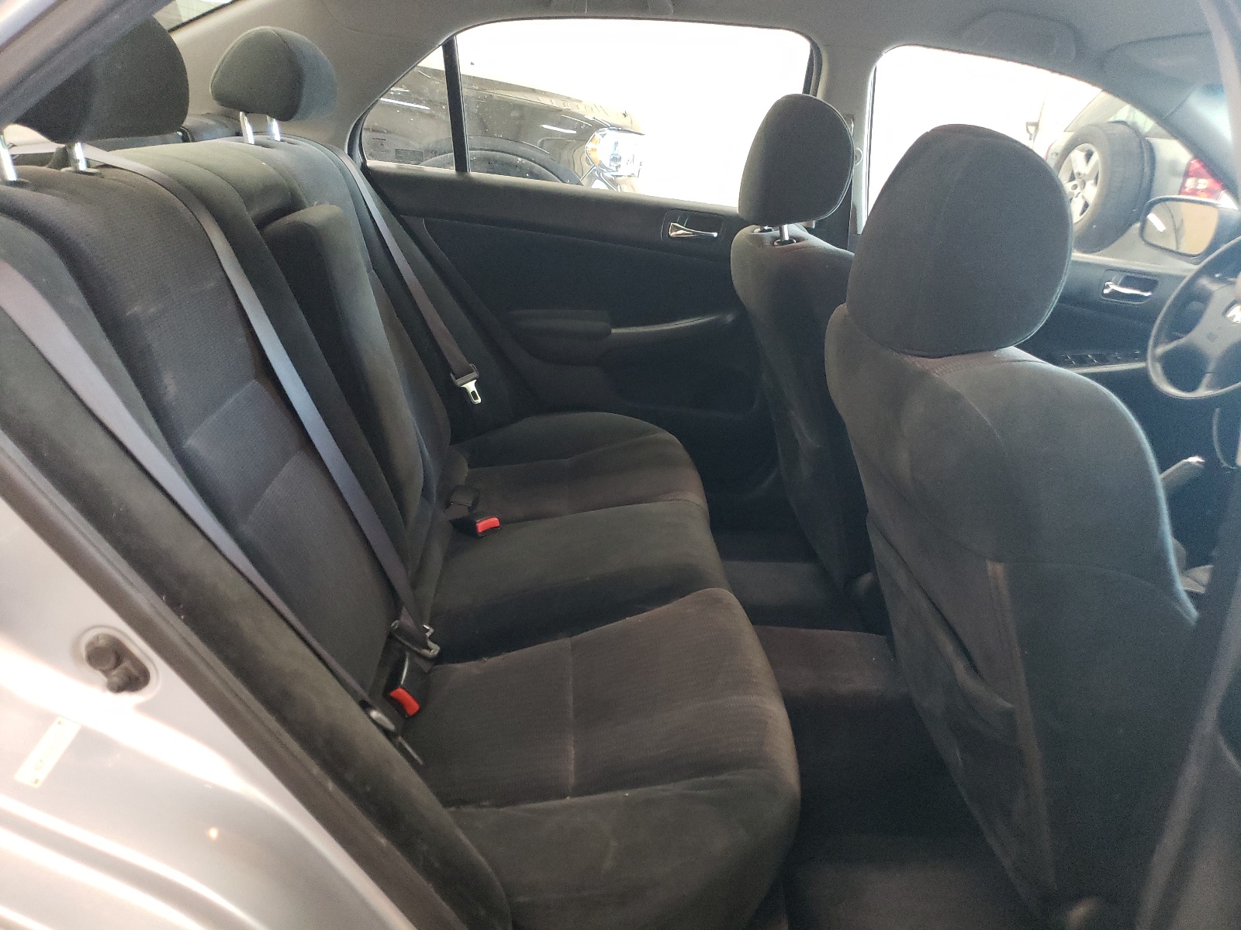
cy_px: 465
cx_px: 620
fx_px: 932
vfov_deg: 53.1
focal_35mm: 26
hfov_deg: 67.3
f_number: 1.5
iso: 464
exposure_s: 1/30
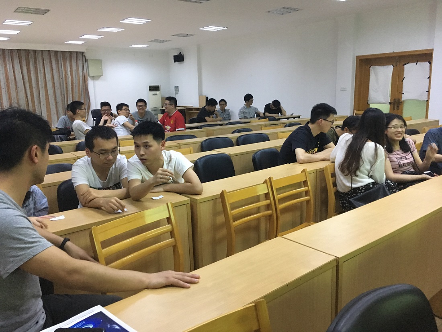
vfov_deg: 48.2
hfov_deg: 61.7
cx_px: 221
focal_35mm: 29
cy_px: 166
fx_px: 370
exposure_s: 1/17
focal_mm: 4.15
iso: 250
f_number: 2.2
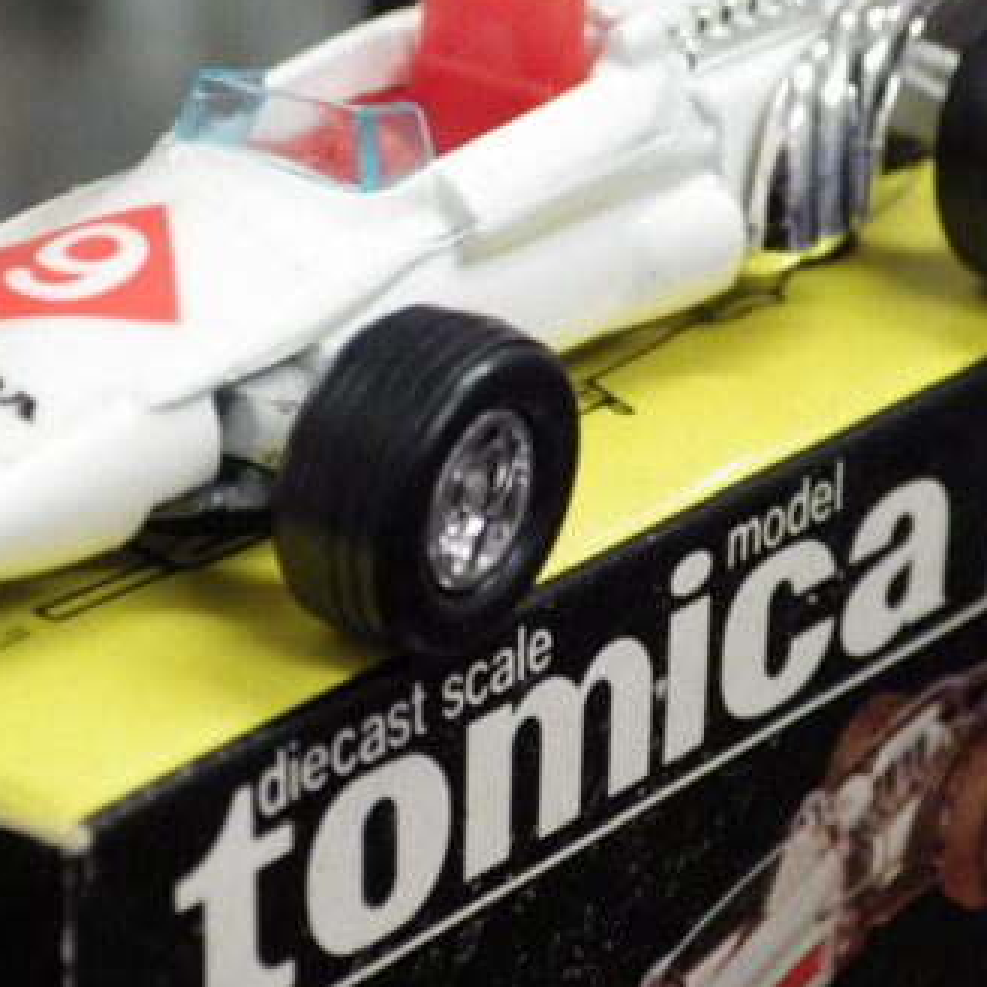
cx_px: 367
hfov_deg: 11.6
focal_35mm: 150
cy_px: 319
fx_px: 4839
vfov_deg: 11.6
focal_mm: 15.6
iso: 800
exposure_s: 1/40
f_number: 4.4
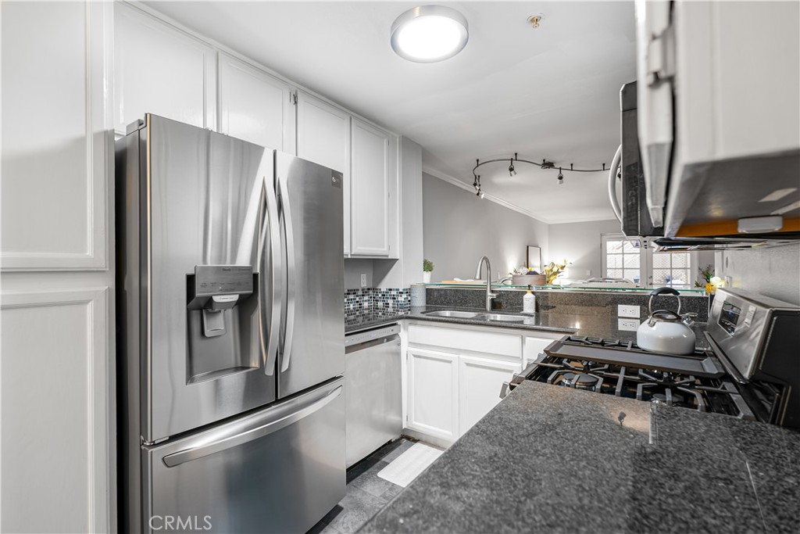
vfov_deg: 73.8
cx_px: 400
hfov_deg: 96.7
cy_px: 267
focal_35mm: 16
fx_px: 356
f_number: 4
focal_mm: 16
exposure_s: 1/6
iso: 200
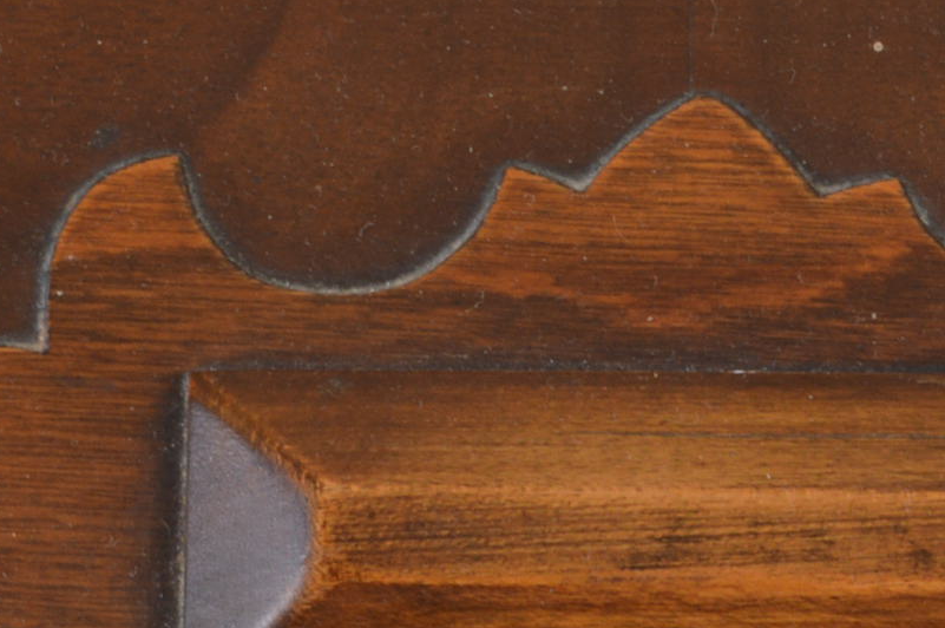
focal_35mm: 310
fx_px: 8124
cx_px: 682
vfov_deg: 4.4
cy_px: 72
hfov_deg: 6.7
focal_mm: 55
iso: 200
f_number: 18
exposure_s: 1/125
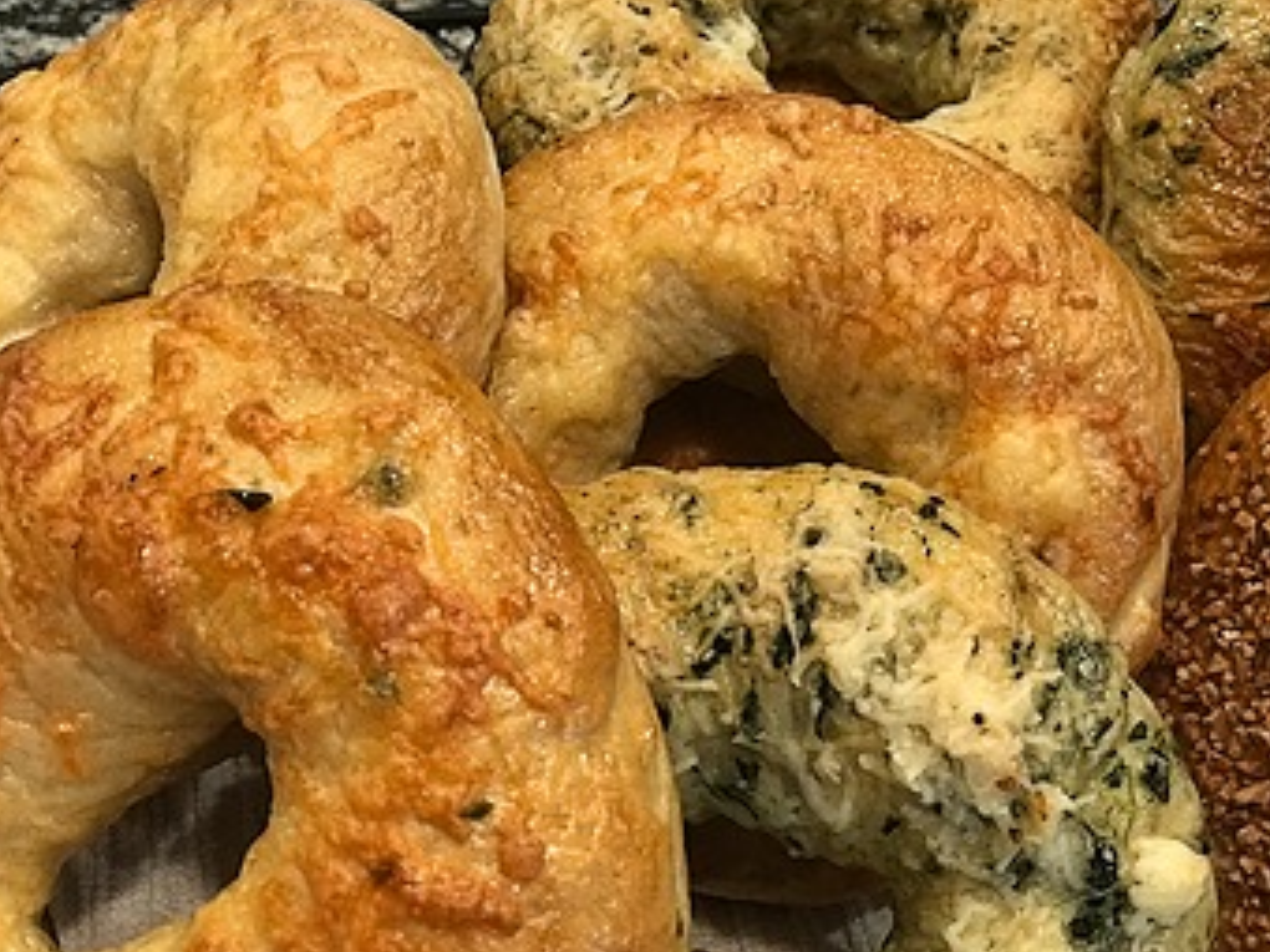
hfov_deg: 29.0
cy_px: 474
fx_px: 2458
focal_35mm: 67
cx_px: 691
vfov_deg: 21.9
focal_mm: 6.6
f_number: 2.8
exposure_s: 1/60
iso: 400
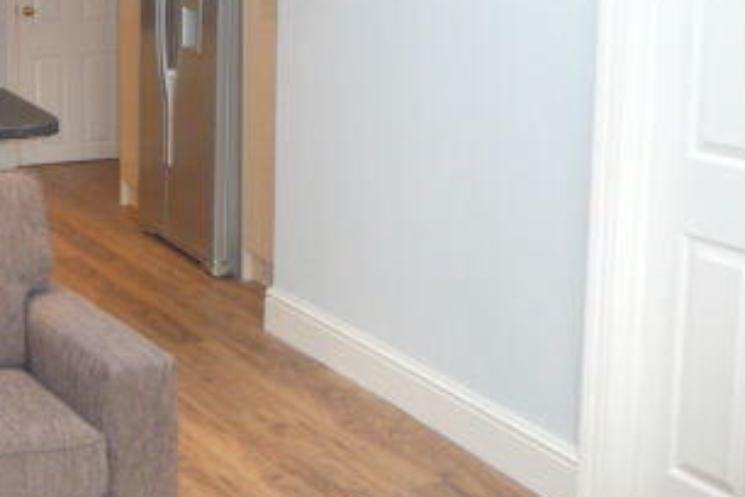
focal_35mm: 61
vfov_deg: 22.1
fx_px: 1262
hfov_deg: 30.8
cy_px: 122
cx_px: 22
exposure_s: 1/30
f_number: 3.3
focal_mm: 4.7
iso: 250
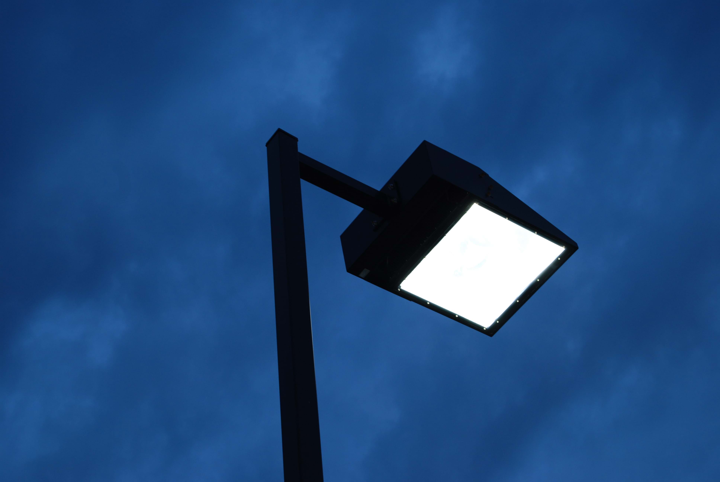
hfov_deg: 24.6
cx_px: 360
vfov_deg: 16.6
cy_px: 241
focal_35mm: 82
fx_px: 1652
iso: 200
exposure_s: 1/50
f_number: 5.6
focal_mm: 55
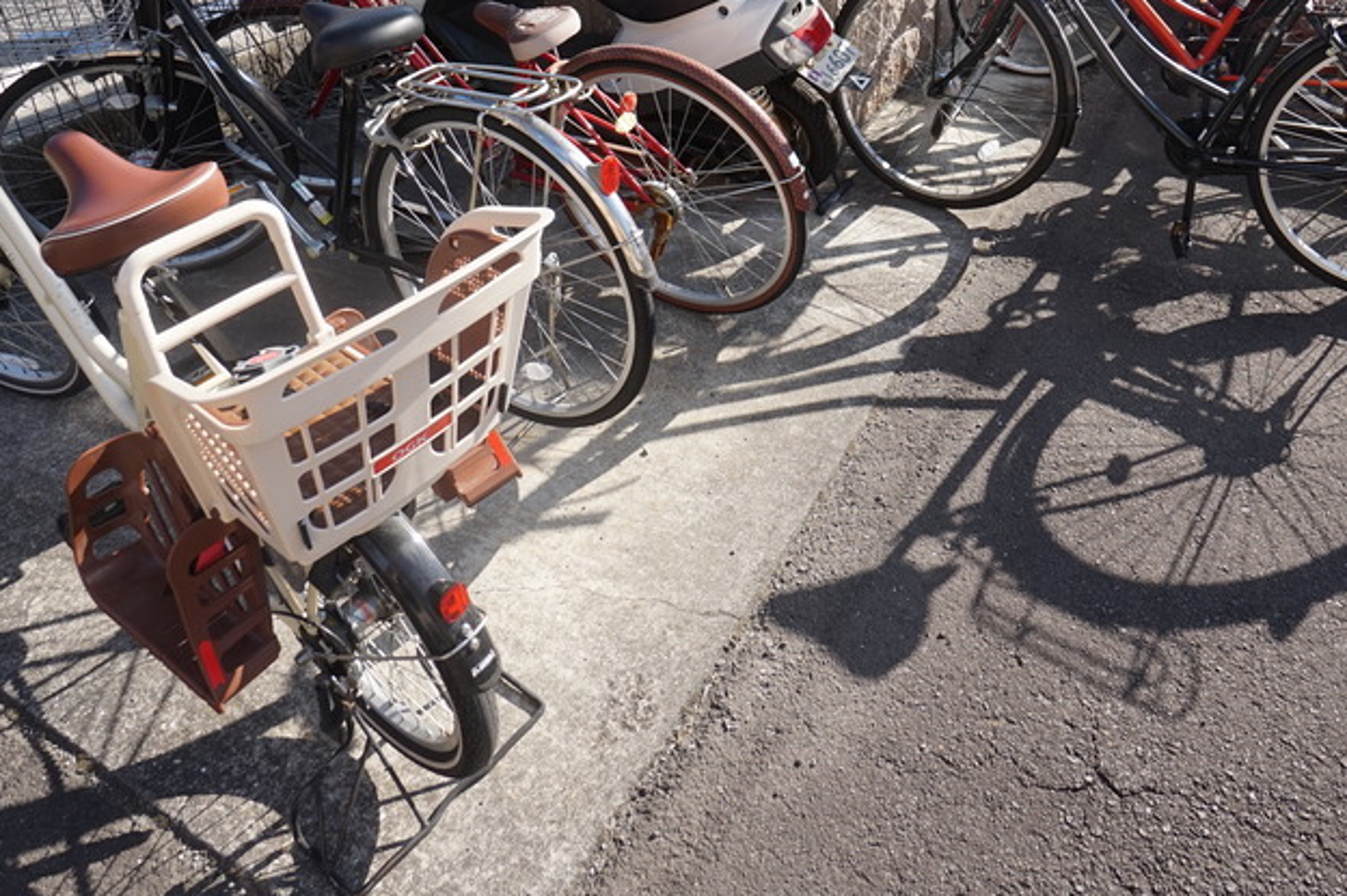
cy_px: 160
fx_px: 972
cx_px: 756
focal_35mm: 26
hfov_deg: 69.2
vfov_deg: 46.5
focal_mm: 10
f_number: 6.3
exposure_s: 1/200
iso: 100
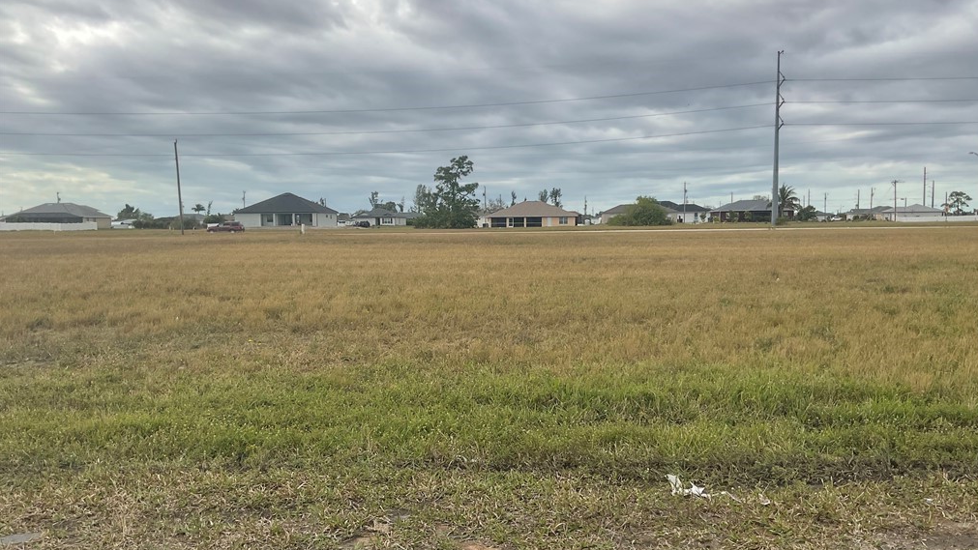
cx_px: 493
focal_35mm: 32
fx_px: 830
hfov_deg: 61.0
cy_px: 291
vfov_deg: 36.7
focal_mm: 3
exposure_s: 1/1534
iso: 16
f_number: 1.8
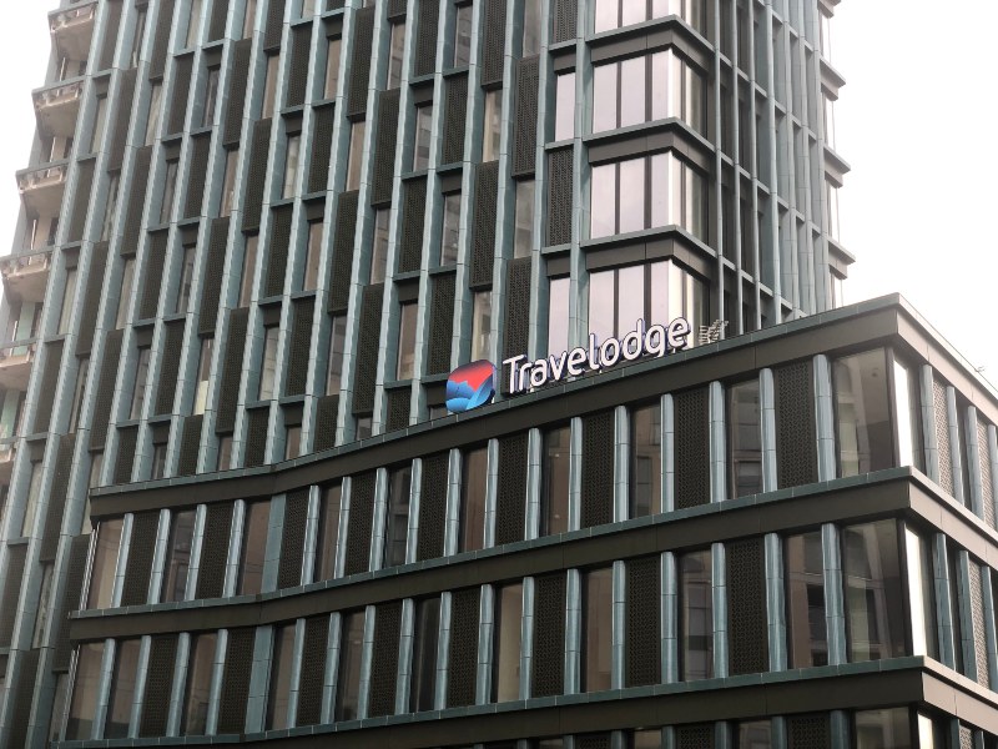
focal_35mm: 52
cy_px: 374
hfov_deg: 36.8
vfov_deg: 28.0
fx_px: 1499
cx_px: 499
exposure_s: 1/50
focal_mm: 6
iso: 16
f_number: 2.4
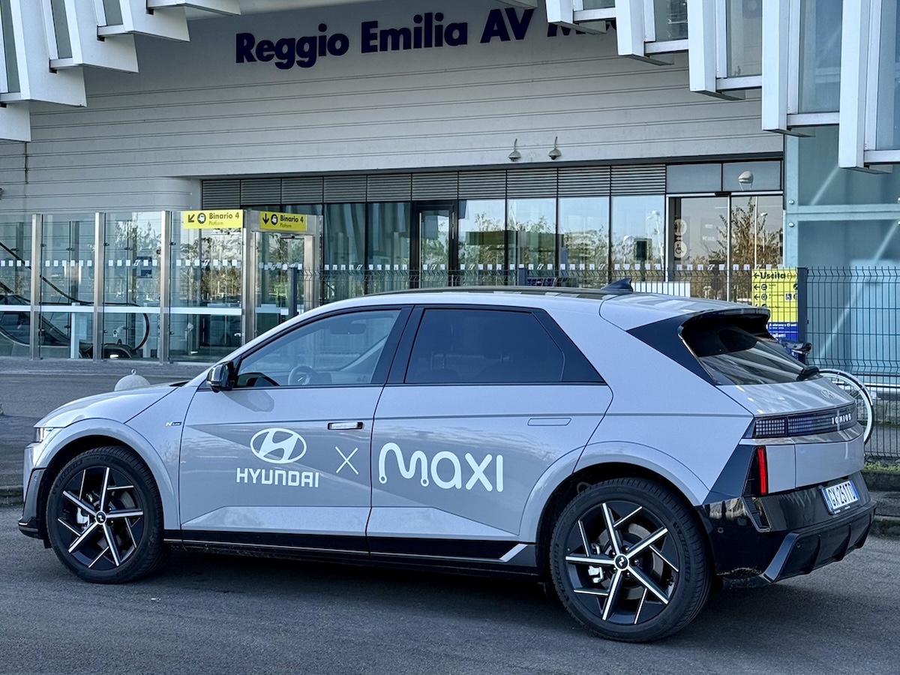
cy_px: 338
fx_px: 1248
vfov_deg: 30.3
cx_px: 450
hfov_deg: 39.7
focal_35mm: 48
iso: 64
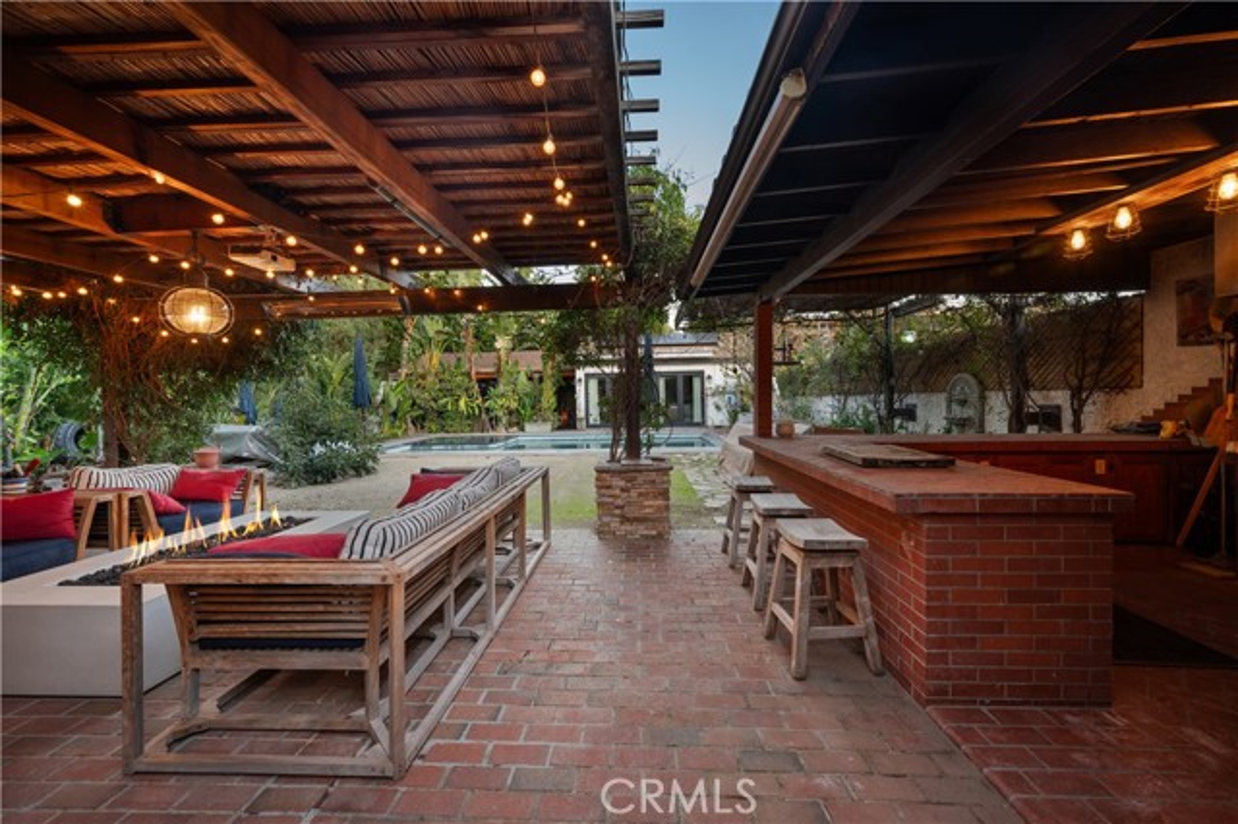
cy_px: 412
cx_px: 619
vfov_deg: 81.1
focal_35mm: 14
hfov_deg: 104.3
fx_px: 481
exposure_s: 1/1.67
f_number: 8
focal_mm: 14
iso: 100
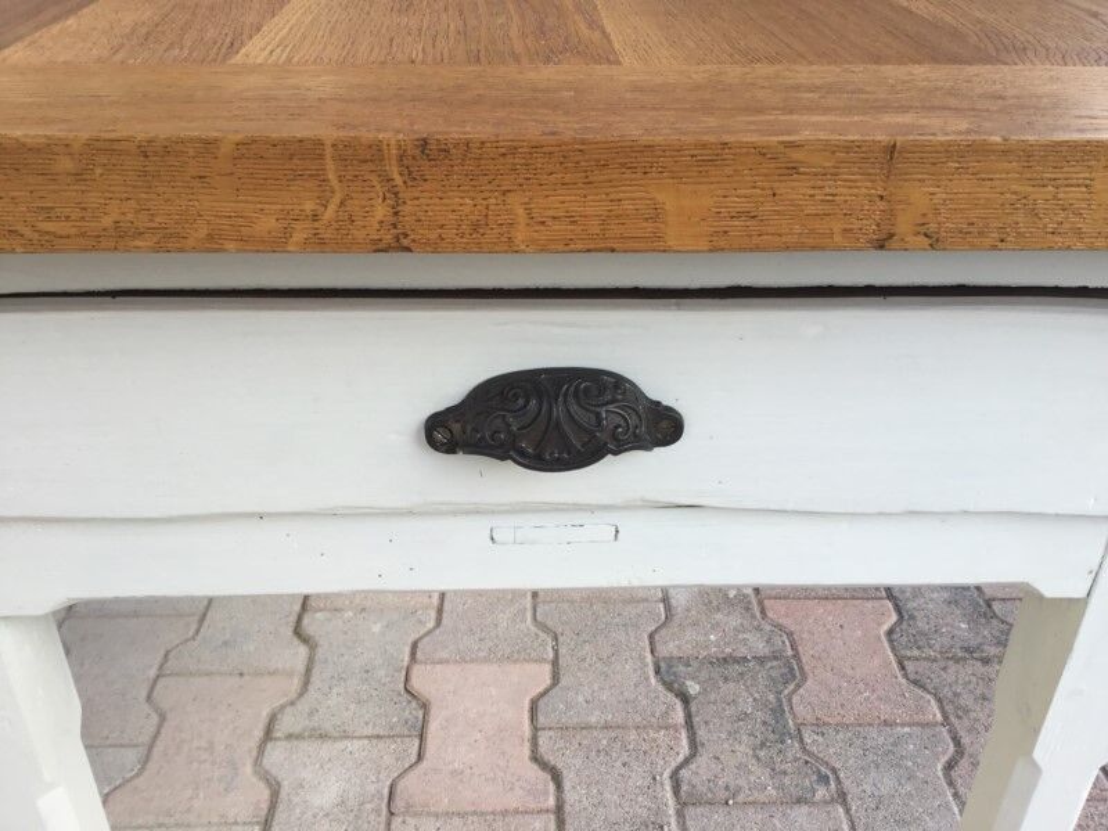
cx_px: 554
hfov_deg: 58.4
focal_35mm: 31
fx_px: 992
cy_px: 416
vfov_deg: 45.4
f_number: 2.4
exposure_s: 1/312
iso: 25
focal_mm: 3.3
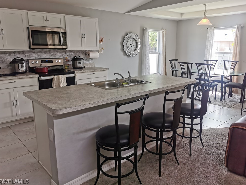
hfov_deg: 63.4
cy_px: 91
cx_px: 126
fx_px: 199
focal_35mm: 28
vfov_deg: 49.8
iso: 80
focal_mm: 5.56
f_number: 1.6
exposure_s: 1/120
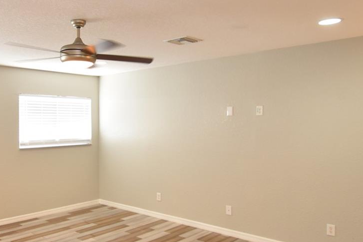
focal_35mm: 33
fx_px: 333
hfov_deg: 55.8
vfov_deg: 40.0
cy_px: 130
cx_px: 116
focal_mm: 10
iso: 800
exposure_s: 1/80
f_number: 4.5
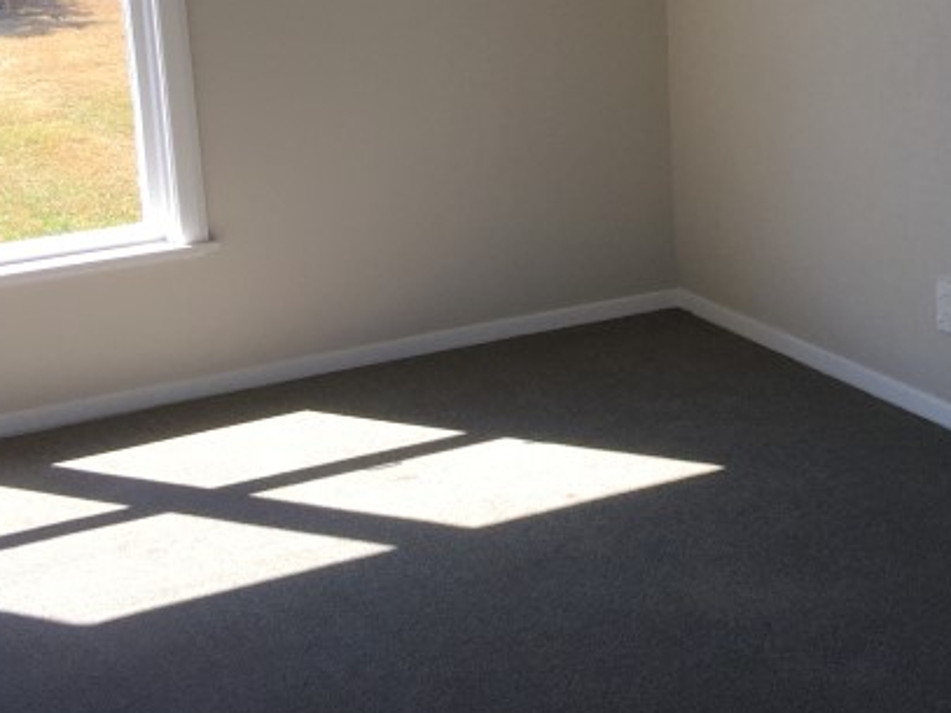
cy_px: 222
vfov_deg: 20.1
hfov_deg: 25.8
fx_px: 2005
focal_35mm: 73
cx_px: 865
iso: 32
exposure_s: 1/359
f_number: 2.2
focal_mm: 4.15
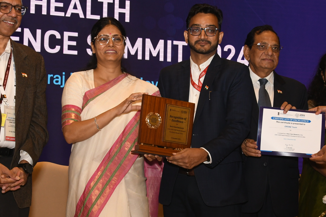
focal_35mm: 87
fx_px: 788
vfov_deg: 15.7
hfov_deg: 23.4
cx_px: 174
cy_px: 119
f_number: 8
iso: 1250
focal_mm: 32
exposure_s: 1/125
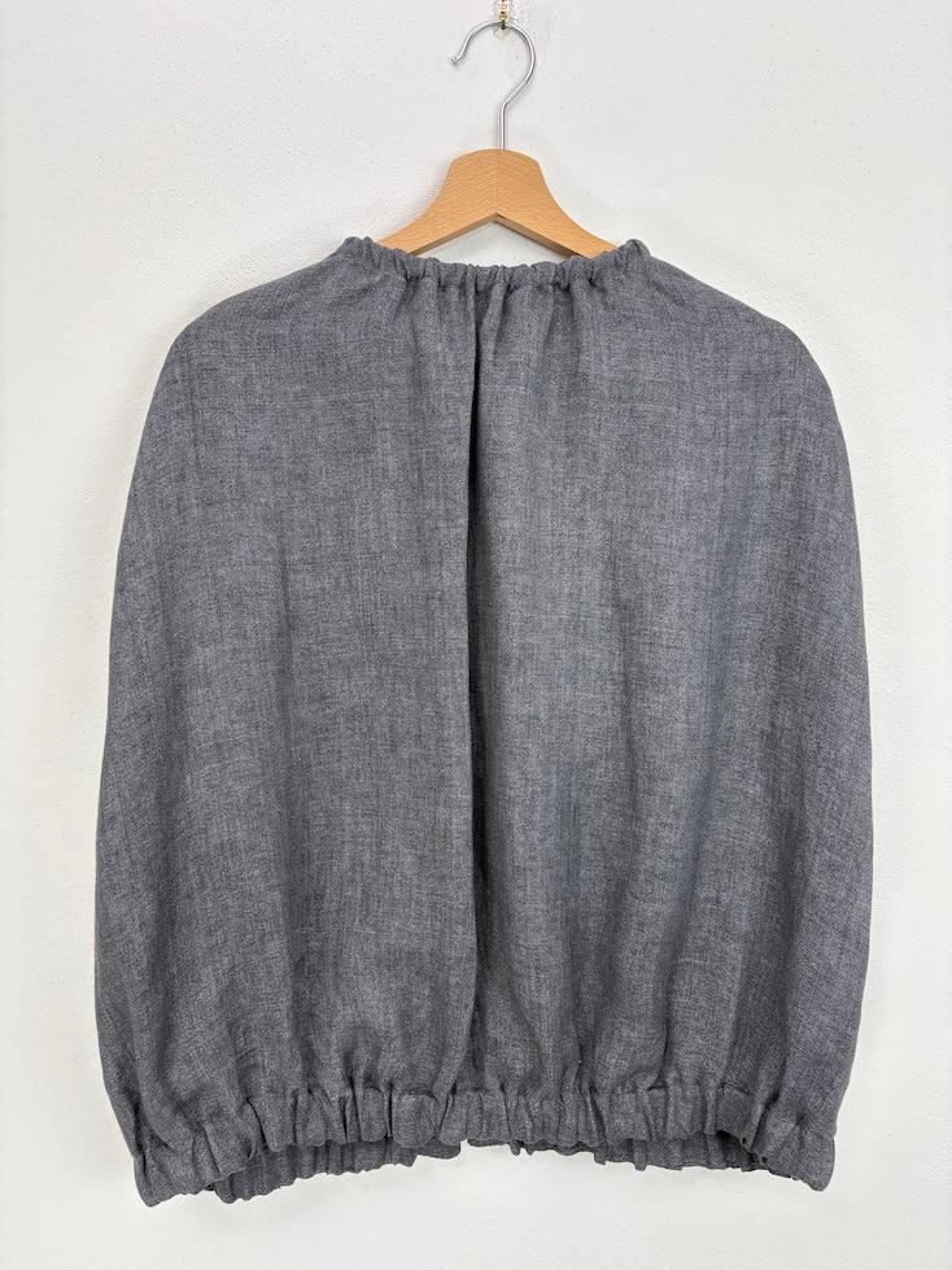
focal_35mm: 26
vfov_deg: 67.3
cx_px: 476
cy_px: 635
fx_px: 954
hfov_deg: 53.1
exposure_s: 1/100
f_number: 1.6
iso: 80
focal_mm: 5.96
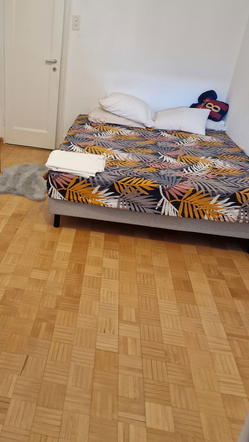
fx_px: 352
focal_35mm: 30
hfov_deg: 37.6
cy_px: 201
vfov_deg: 64.2
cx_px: 52
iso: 800
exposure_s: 1/100
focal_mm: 6.4
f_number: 1.8
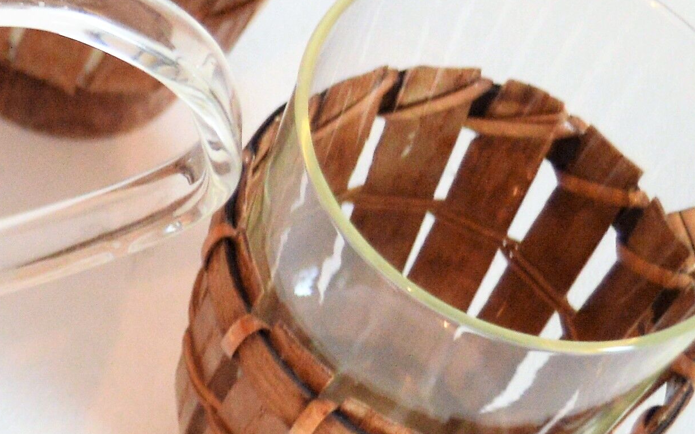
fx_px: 3410
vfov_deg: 7.3
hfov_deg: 10.6
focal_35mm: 180
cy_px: 65
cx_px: -733
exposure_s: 1/25
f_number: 4
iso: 400
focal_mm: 24
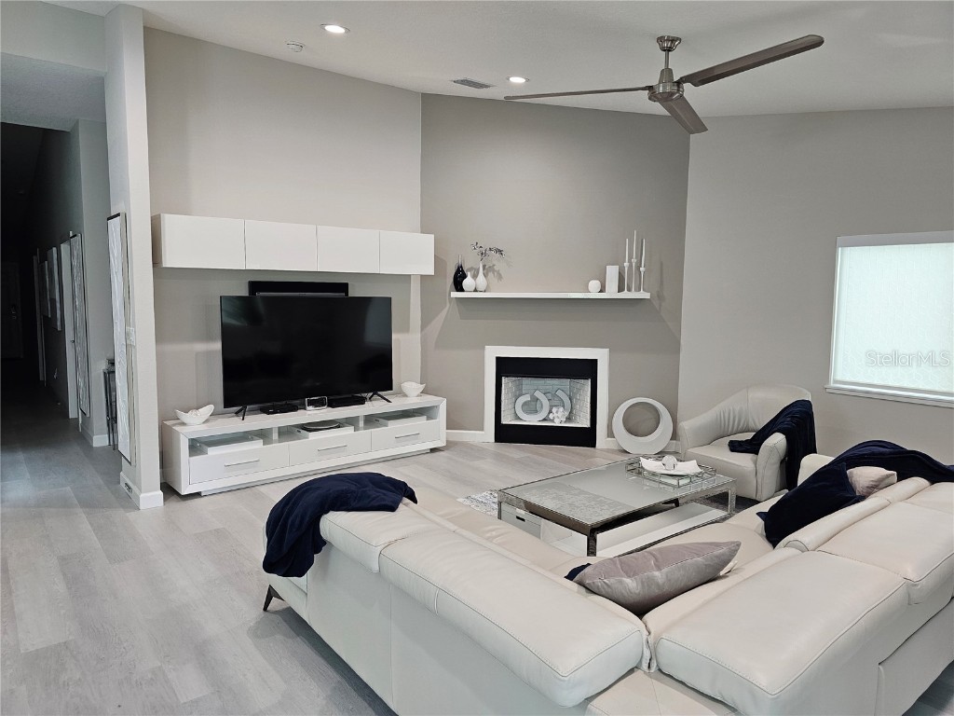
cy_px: 358
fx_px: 634
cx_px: 477
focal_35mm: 23
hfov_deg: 73.9
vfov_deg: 58.9
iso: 200
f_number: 1.7
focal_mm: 6.3
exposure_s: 1/120
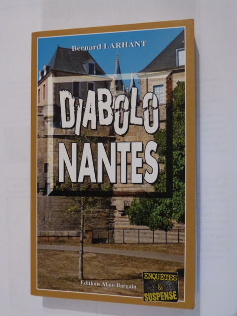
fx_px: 447
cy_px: 158
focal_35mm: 49
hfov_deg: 29.7
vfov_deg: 38.9
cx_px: 118
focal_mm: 8.7
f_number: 3.2
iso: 1000
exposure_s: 1/15
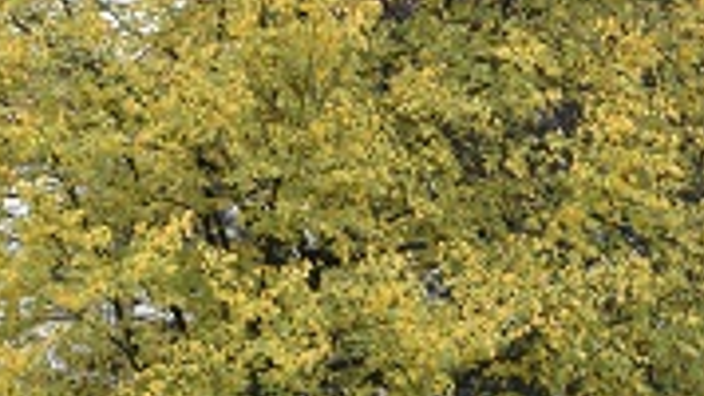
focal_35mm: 206
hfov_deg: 10.0
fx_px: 3844
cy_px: 392
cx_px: 1210
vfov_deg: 5.9
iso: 400
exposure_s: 1/200
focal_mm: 26
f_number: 7.1
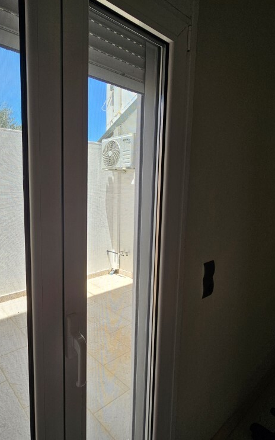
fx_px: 228
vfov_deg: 88.0
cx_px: 95
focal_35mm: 19
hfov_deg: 60.9
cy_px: 222
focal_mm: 2.2
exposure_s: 1/359
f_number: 2.2
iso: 50
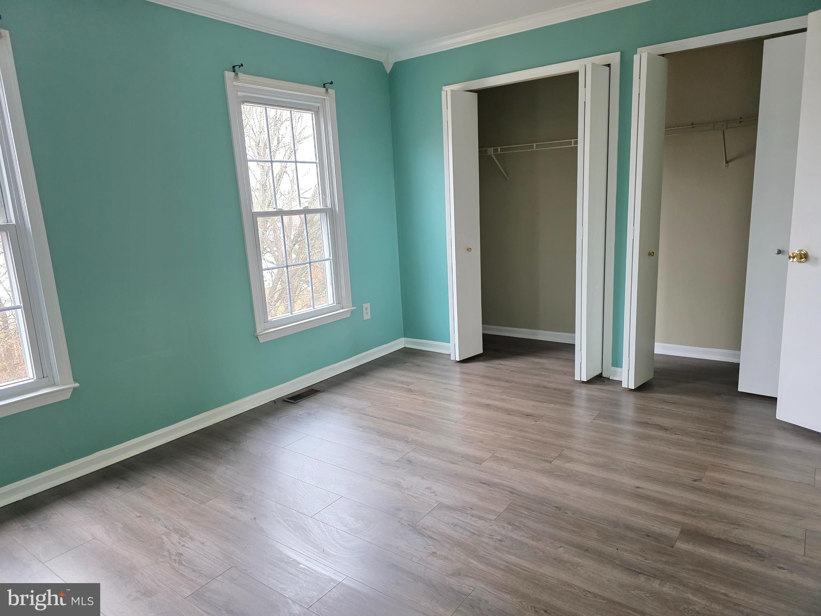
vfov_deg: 58.9
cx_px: 410
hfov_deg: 73.9
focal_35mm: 23
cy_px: 308
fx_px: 545
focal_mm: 6.3
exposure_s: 1/120
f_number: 1.7
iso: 640
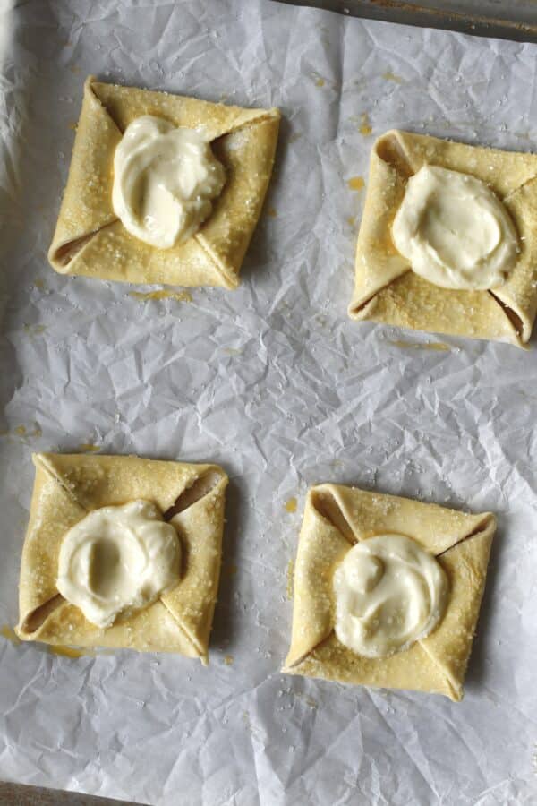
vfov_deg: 38.2
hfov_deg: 26.0
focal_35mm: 52
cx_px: 268
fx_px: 1163
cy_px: 403
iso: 400
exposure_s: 1/250
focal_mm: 35
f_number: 3.5
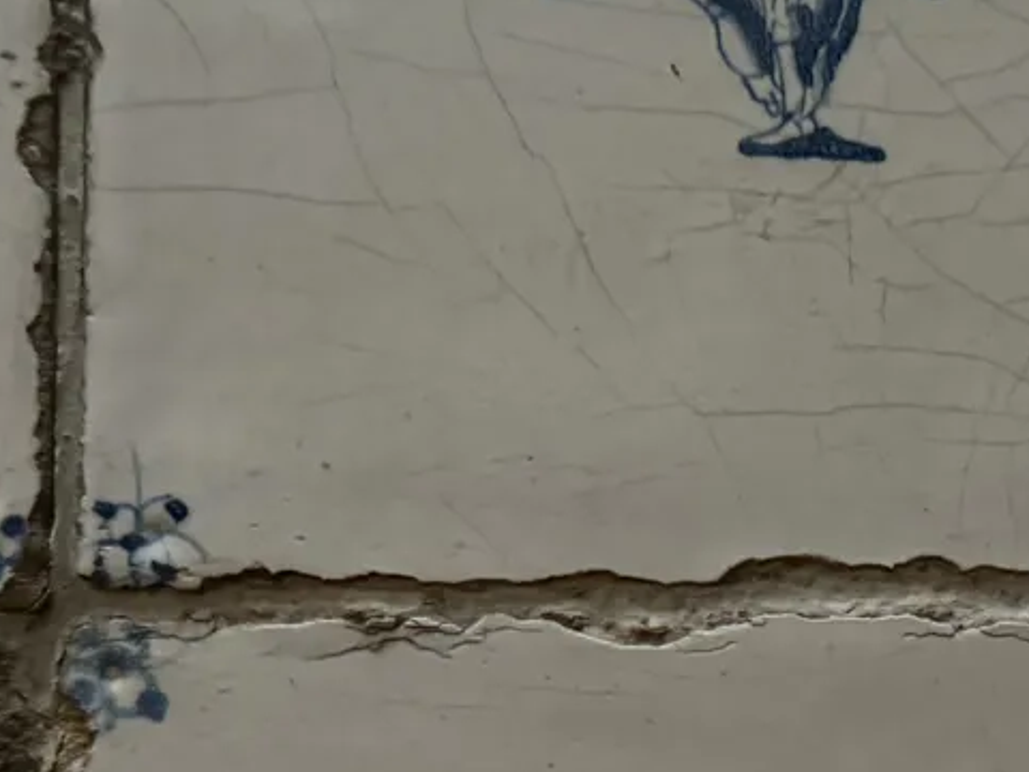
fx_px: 2378
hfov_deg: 24.3
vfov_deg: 18.2
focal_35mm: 80
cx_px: 701
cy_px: 633
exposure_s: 1/27
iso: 1000
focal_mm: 6.76
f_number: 1.78
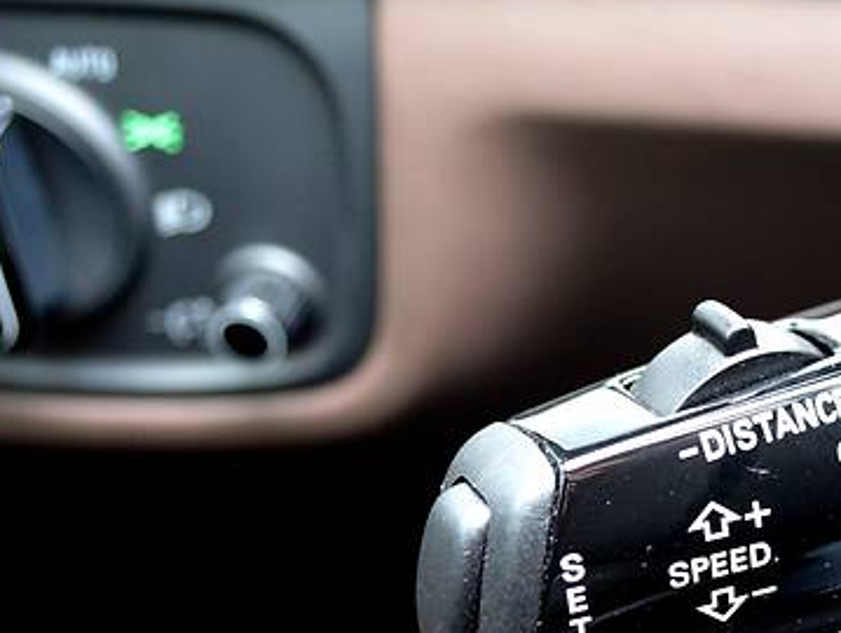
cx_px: 801
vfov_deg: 19.0
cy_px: 490
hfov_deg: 24.4
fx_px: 1873
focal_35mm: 77
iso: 1100
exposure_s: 1/15
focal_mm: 24
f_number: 4
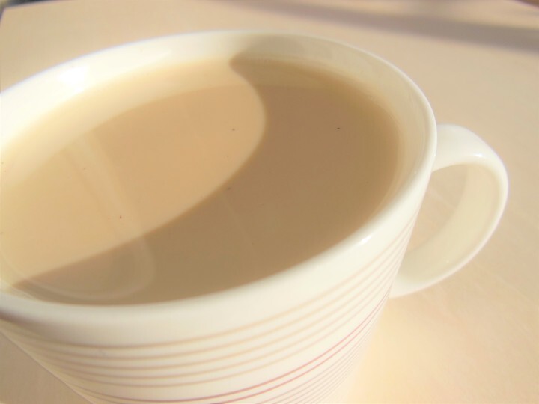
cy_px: 202
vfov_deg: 54.9
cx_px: 270
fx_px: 389
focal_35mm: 25
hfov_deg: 69.4
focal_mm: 4.5
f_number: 3.5
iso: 125
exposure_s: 1/1500
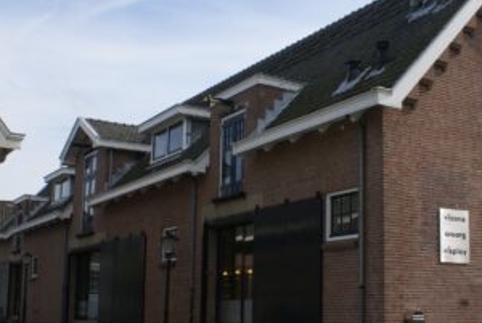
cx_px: 325
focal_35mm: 54
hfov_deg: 36.4
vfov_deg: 25.1
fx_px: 724
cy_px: 180
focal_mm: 18
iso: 100
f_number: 10
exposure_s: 1/160
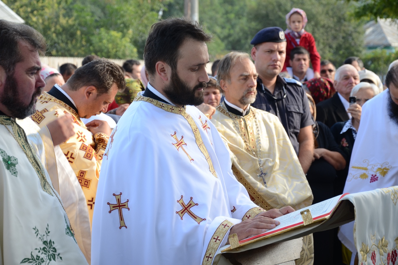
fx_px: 1094
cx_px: 199
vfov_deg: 13.8
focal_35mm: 99
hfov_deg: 20.6
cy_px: 132
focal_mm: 66
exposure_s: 1/100
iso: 160
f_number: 5.6
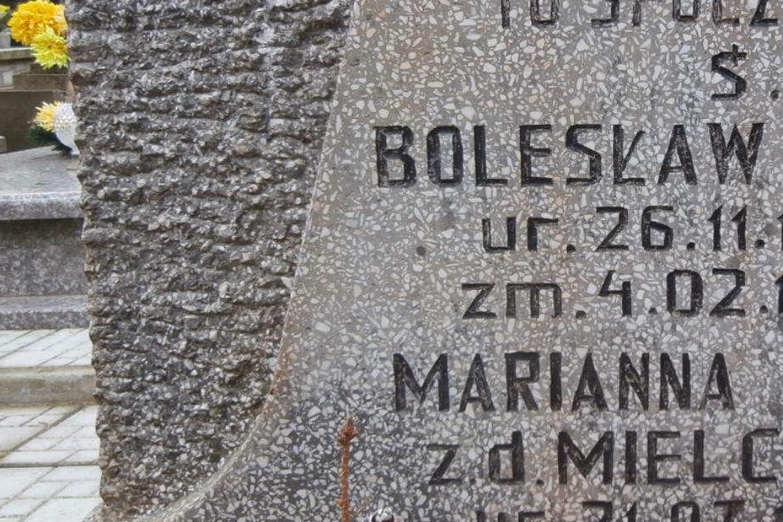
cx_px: 609
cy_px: 161
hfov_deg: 43.6
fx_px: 935
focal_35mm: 43
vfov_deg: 30.9
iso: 100
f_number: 3
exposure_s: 1/125
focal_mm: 4.2
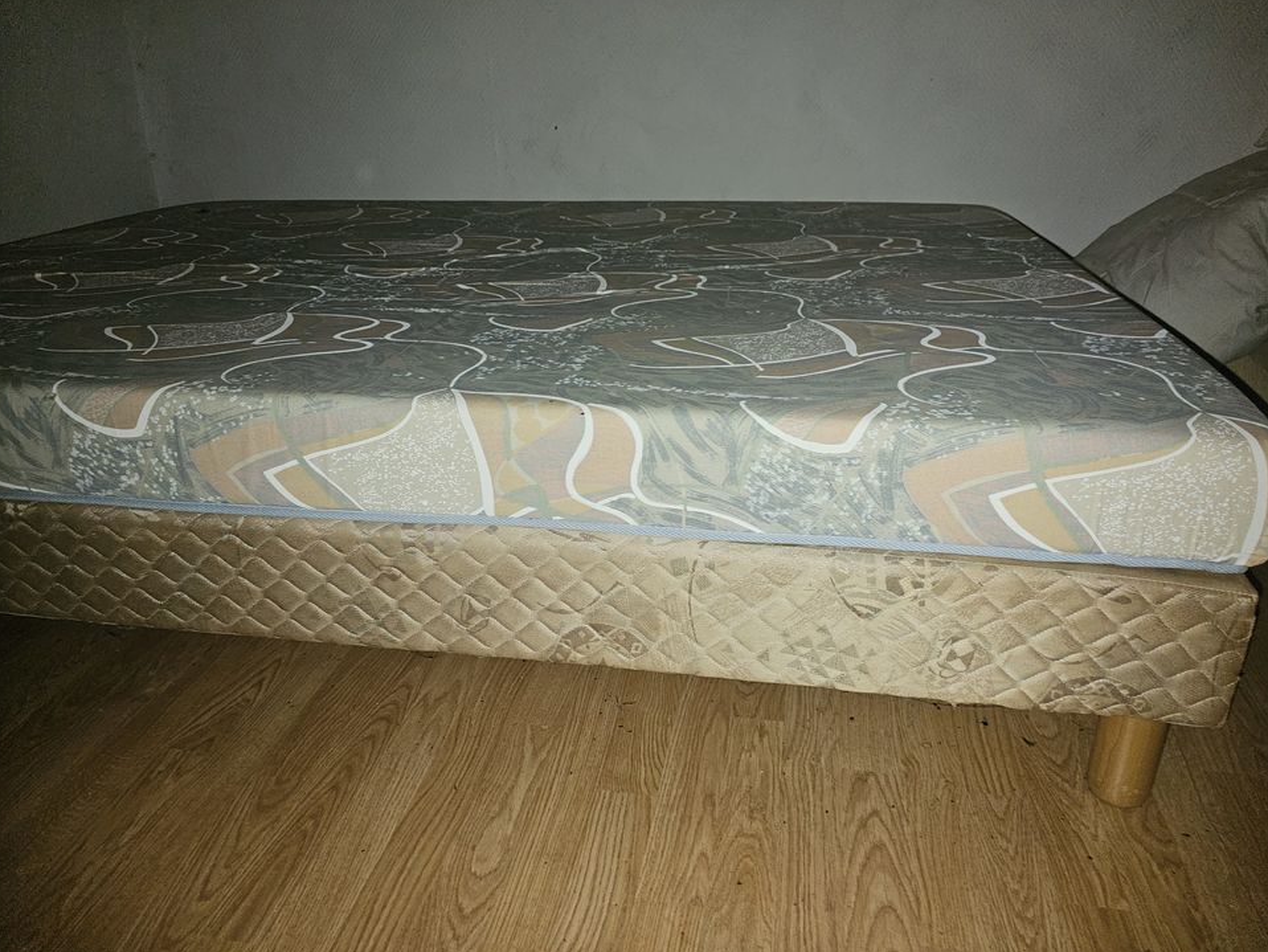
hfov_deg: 71.6
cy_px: 459
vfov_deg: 56.8
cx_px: 650
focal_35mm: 24
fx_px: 879
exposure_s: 1/24
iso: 100
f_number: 1.7
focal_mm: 6.3
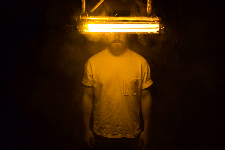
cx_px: 112
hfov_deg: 43.6
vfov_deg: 29.9
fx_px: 281
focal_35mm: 45
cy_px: 75
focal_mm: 30
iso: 200
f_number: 4.2
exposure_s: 1/10
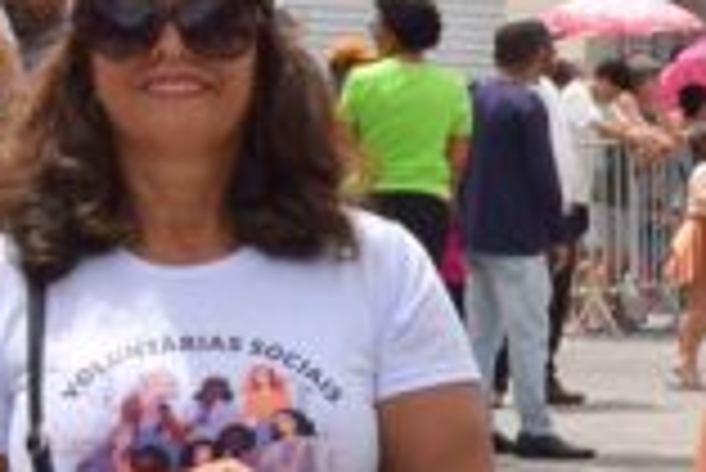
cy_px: 443
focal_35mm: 198
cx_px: 1457
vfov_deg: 6.9
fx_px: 3887
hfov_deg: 9.6
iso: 200
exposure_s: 1/500
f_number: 11
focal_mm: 28
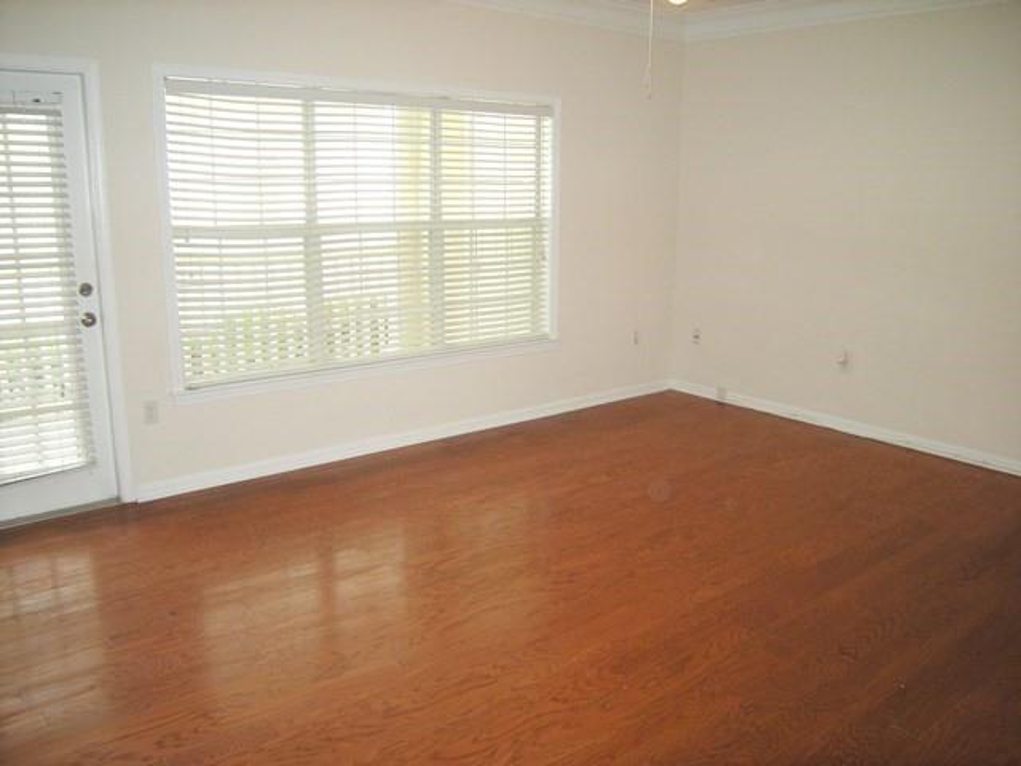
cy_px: 383
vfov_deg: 49.7
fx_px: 826
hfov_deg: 63.4
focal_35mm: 28
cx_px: 510
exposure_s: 1/51.2
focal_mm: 4.7
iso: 142
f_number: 2.8
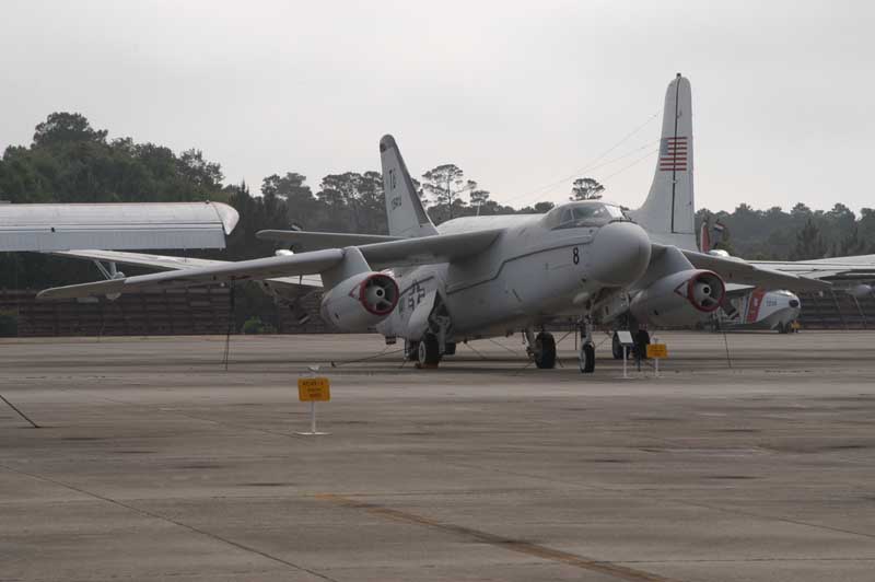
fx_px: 3096
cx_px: 438
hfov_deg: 16.1
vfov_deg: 10.7
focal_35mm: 128
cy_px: 291
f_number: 10
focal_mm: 85
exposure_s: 1/400
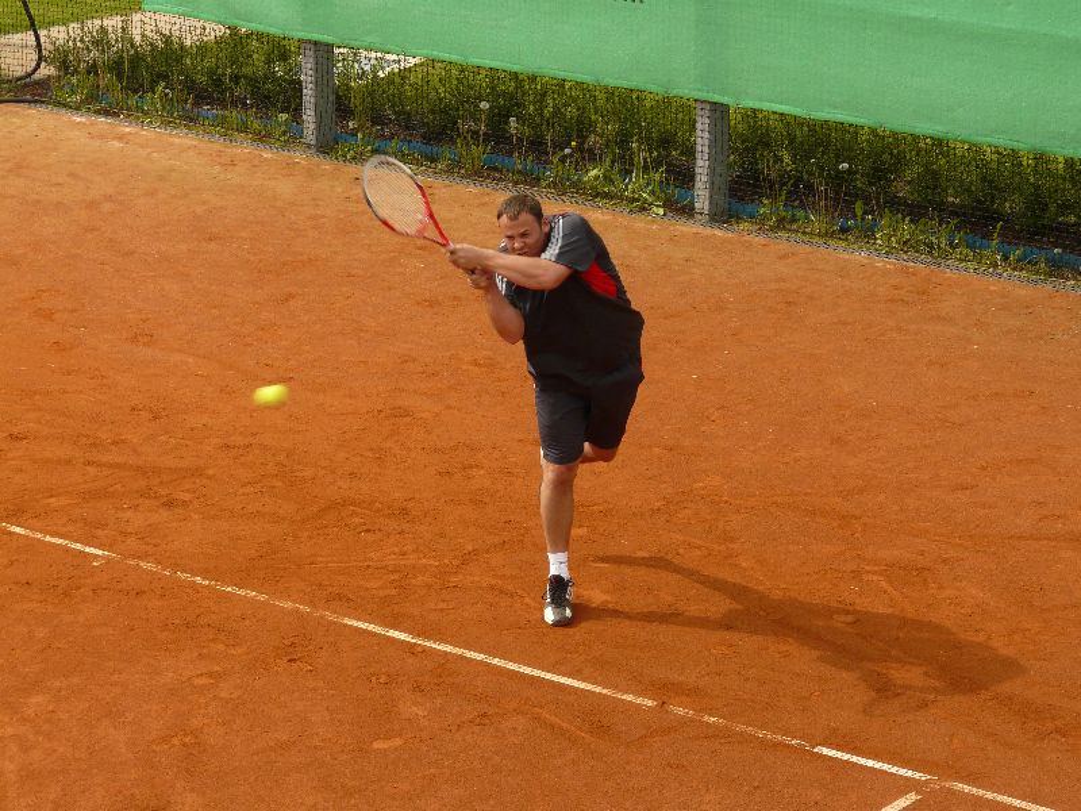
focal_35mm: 117
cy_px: 406
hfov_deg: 16.8
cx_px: 540
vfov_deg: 12.7
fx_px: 3654
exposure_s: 1/250
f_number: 5.6
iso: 100
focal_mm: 19.2
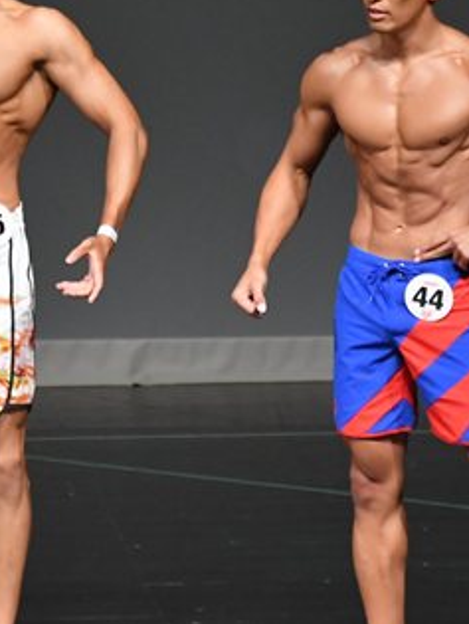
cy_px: 244
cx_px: 161
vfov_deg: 2.7
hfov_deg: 2.0
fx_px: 13413
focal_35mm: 744
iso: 4000
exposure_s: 1/400
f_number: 5.6
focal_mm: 210
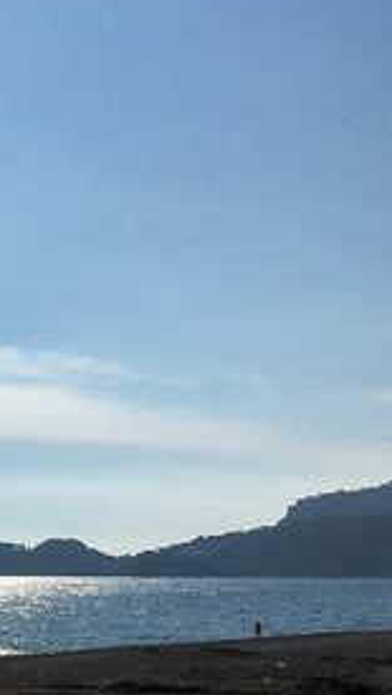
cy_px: 275
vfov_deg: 30.5
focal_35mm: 69
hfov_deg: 16.2
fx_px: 1273
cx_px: -175
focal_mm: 4.15
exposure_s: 1/9615
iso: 25
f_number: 2.2
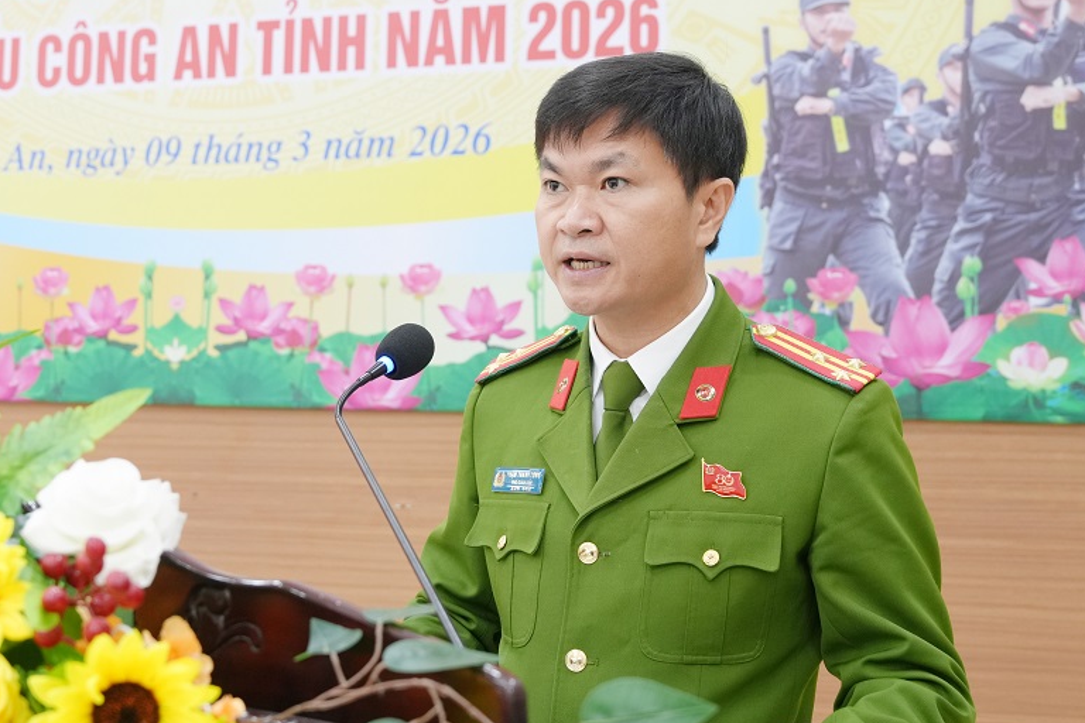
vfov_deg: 22.6
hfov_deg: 33.2
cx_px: 393
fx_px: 1808
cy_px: 284
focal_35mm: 60
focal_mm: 30
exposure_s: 1/60
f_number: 4
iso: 800
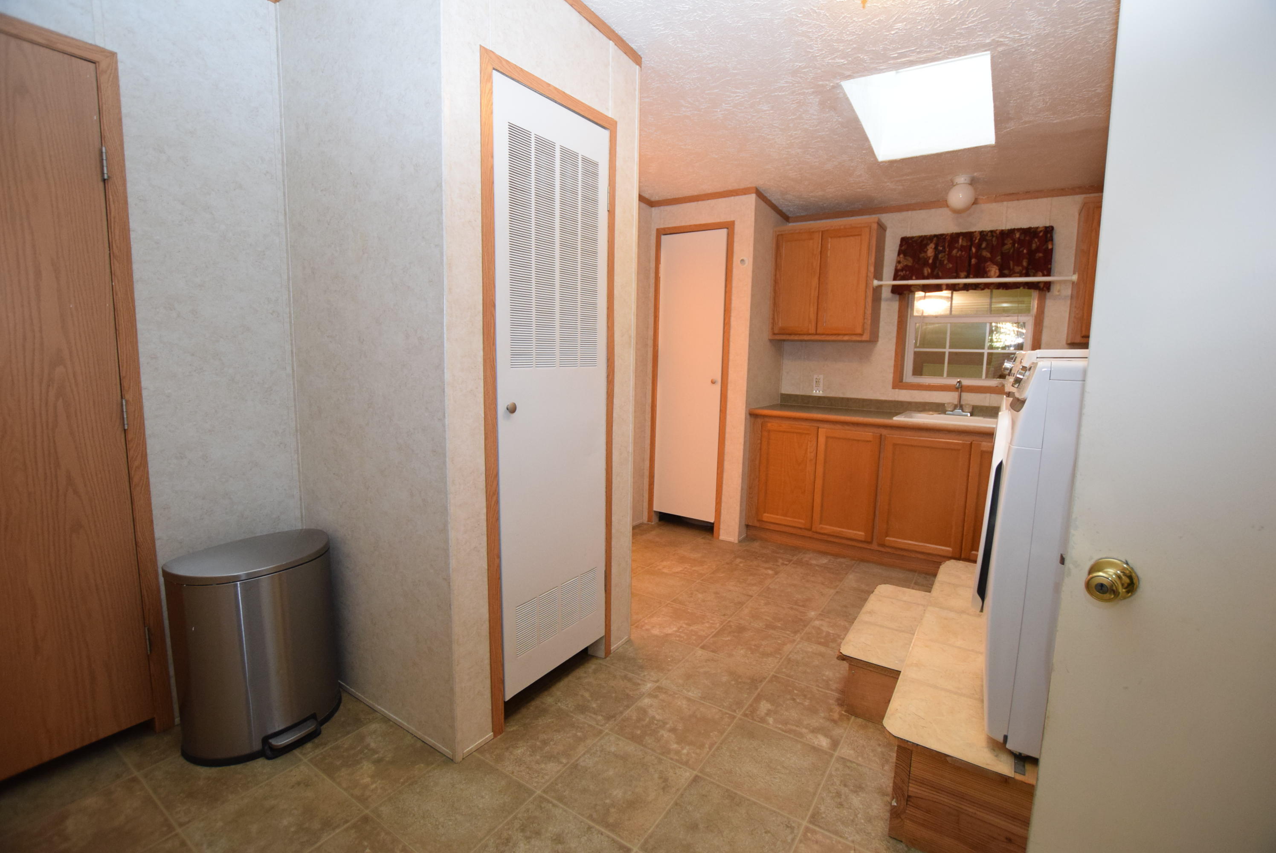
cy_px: 426
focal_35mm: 15
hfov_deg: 100.3
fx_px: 532
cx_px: 638
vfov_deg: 77.4
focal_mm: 10
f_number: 3.5
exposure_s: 1/60
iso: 1600
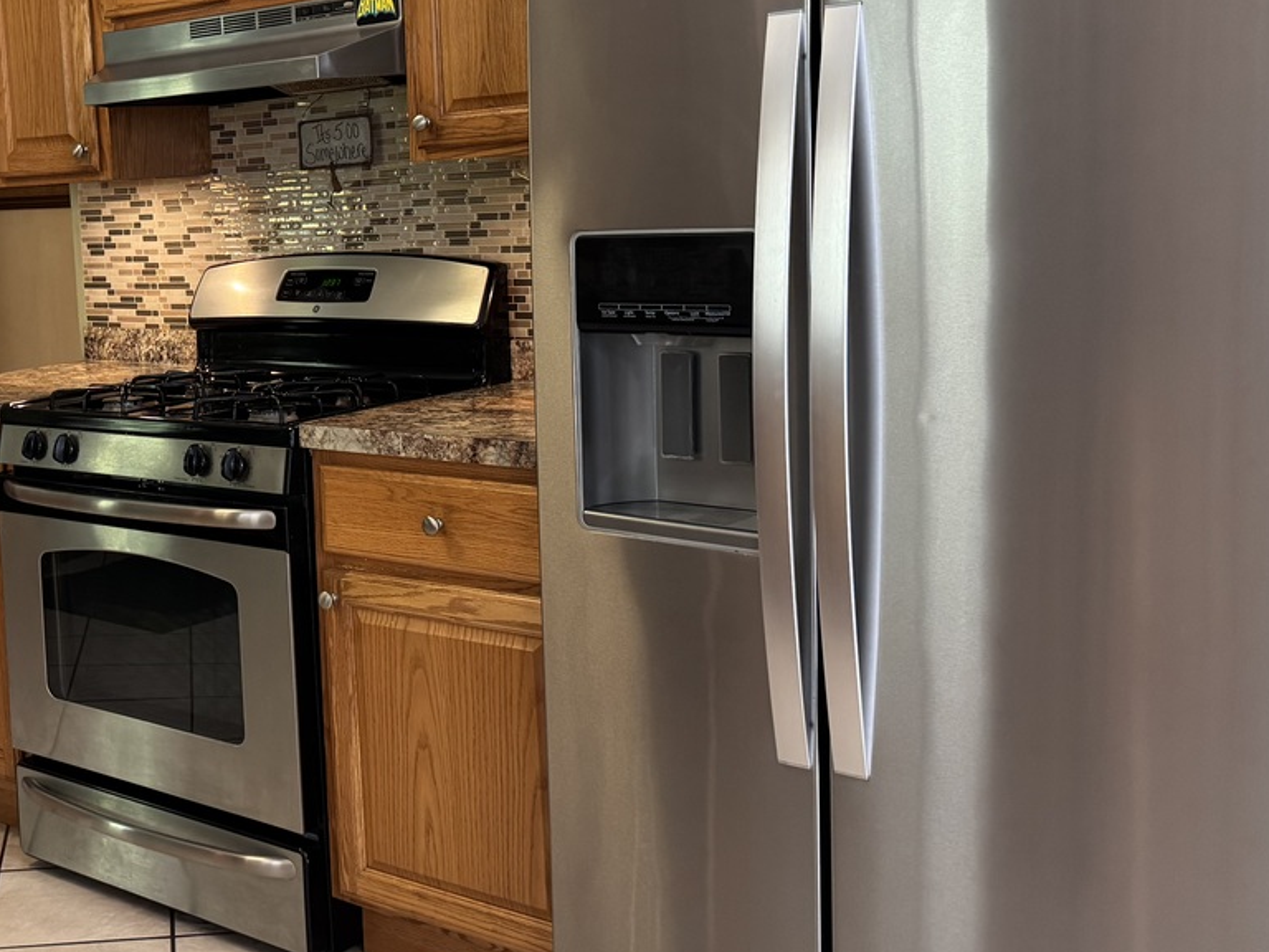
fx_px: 1650
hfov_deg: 39.7
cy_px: 336
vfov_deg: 32.0
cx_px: 182
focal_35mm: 45
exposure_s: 1/60
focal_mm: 6.76
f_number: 1.78
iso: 320
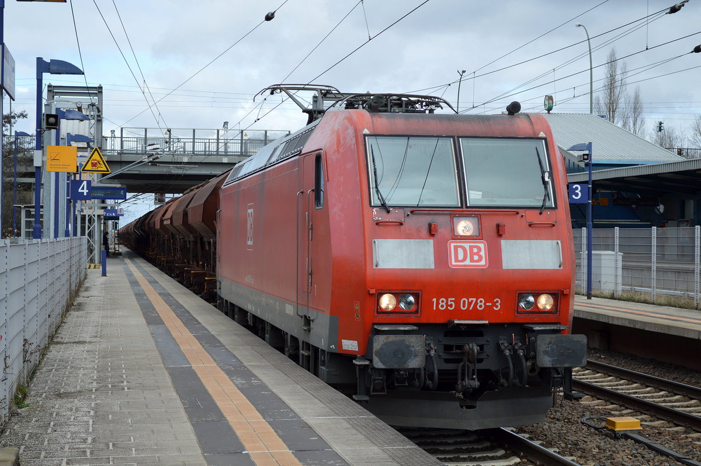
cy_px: 233
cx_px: 350
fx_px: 1342
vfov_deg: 19.7
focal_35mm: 69
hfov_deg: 29.3
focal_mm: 46
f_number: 5.3
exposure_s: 1/800
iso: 400
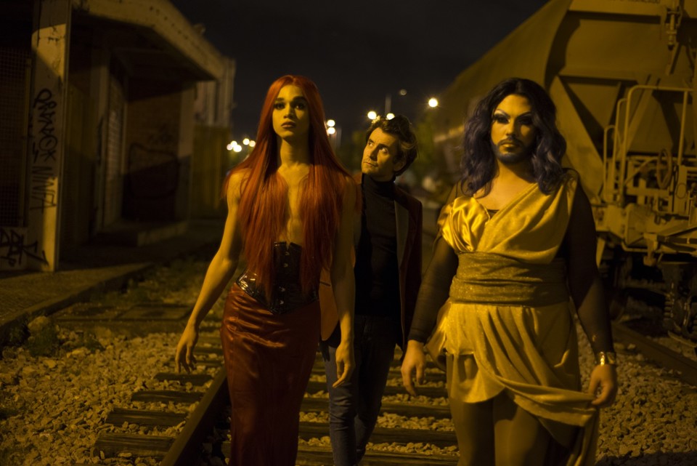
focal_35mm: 50
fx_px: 968
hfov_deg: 39.6
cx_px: 348
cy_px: 233
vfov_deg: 27.0
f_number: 2
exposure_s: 1/60
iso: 1600
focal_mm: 50
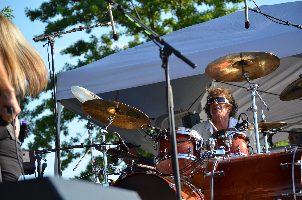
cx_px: 151
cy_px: 100
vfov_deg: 11.1
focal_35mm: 123
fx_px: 1030
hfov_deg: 16.7
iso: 400
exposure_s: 1/1250
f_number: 5
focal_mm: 82
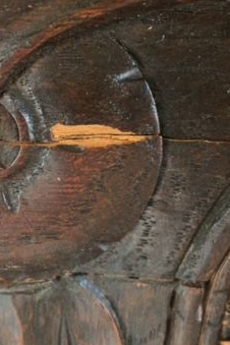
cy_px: 184
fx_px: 546
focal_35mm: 57
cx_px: 10
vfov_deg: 35.0
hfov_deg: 23.0
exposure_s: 1/30
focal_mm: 4.15
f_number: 2.2
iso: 64
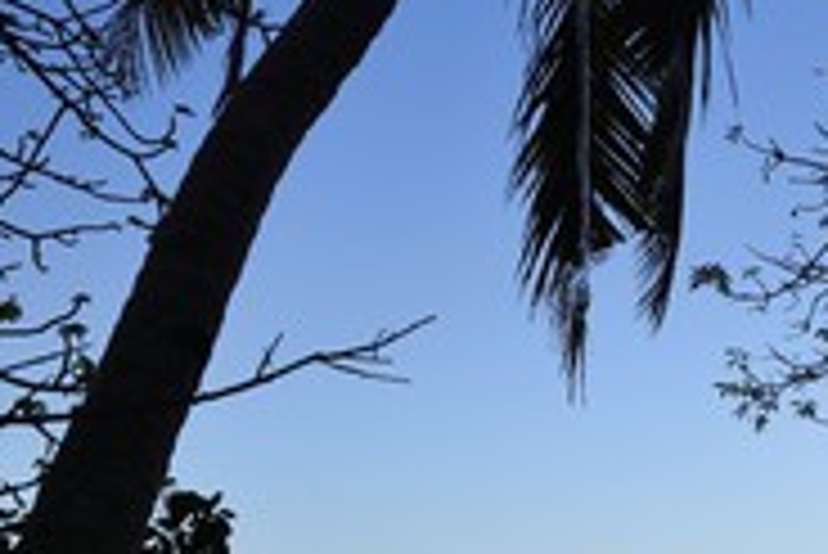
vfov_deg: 21.2
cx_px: 927
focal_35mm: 64
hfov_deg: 28.3
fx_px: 1473
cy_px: 365
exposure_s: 1/250
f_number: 11
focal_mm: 28
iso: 200
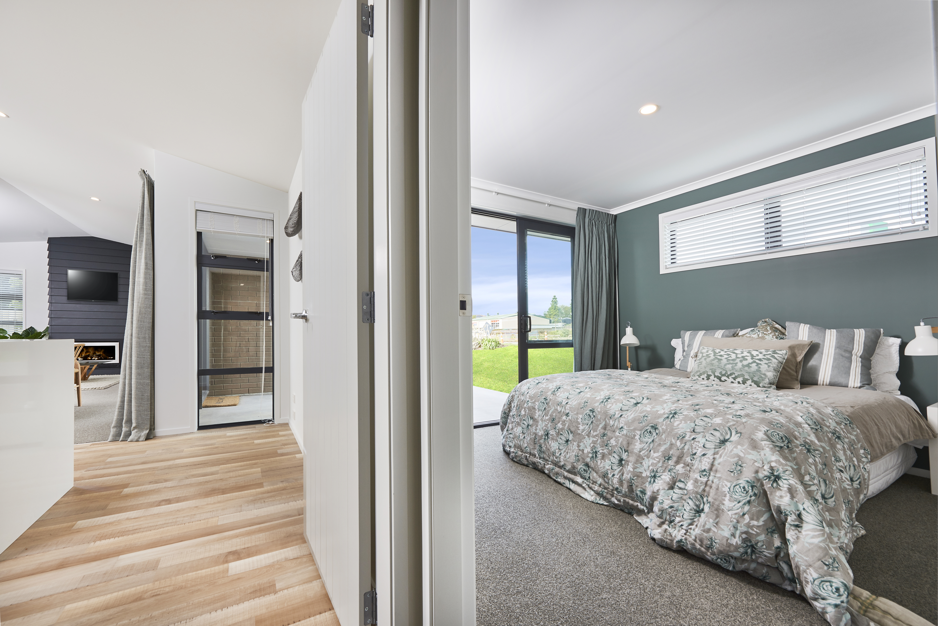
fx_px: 365
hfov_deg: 104.2
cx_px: 469
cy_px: 313
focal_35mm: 14
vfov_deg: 81.2
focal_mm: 14
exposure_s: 1/25
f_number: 11
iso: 100
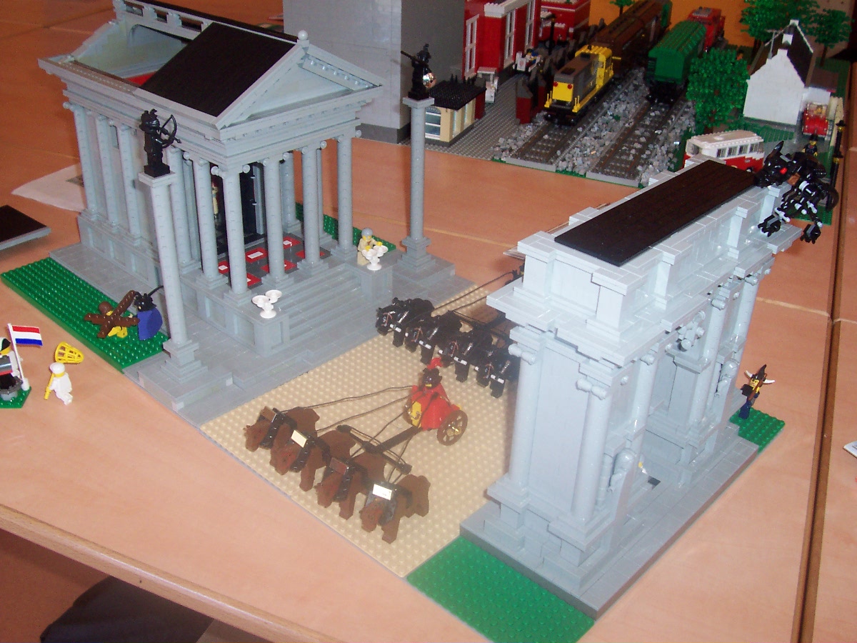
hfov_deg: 50.1
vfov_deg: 38.7
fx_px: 916
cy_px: 322
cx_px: 428
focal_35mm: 37
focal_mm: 5.6
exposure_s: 1/60
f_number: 2.8
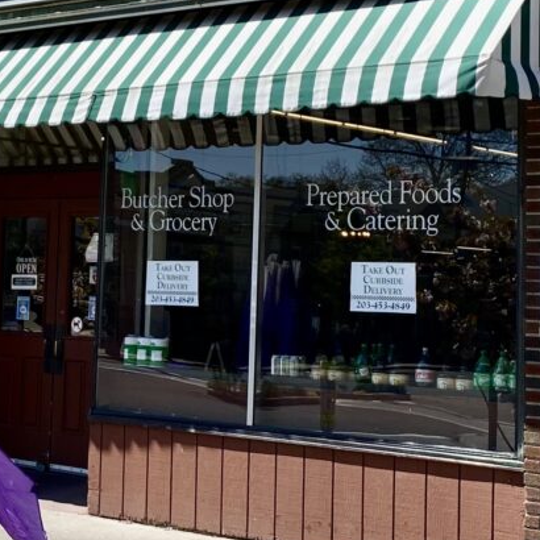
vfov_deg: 20.1
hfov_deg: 20.1
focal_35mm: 86
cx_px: 183
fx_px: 1518
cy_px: 151
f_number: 1.8
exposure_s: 1/1965
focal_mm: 4.25
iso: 32
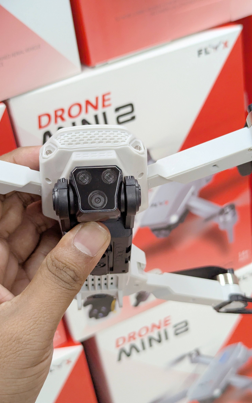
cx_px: 109
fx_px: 560
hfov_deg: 25.3
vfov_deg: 39.6
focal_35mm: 51
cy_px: 202
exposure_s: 1/280
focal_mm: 6.81
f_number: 1.85
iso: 395
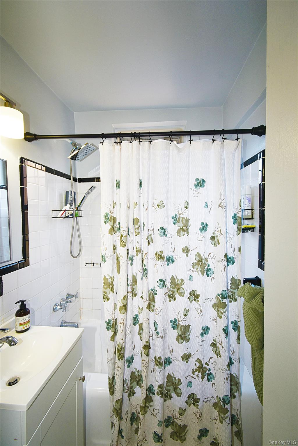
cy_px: 223
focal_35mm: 15
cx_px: 149
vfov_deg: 100.4
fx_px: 186
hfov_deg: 77.3
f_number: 4.5
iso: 160
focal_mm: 10
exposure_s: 1/60
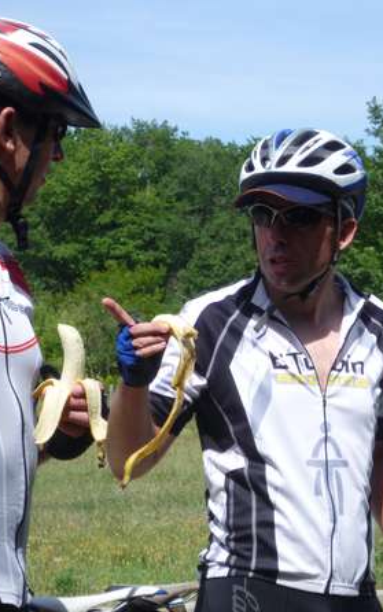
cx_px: 194
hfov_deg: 9.8
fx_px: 2236
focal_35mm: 134
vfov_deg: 15.6
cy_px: 306
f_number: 5.4
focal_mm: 16.8
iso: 80
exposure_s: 1/320
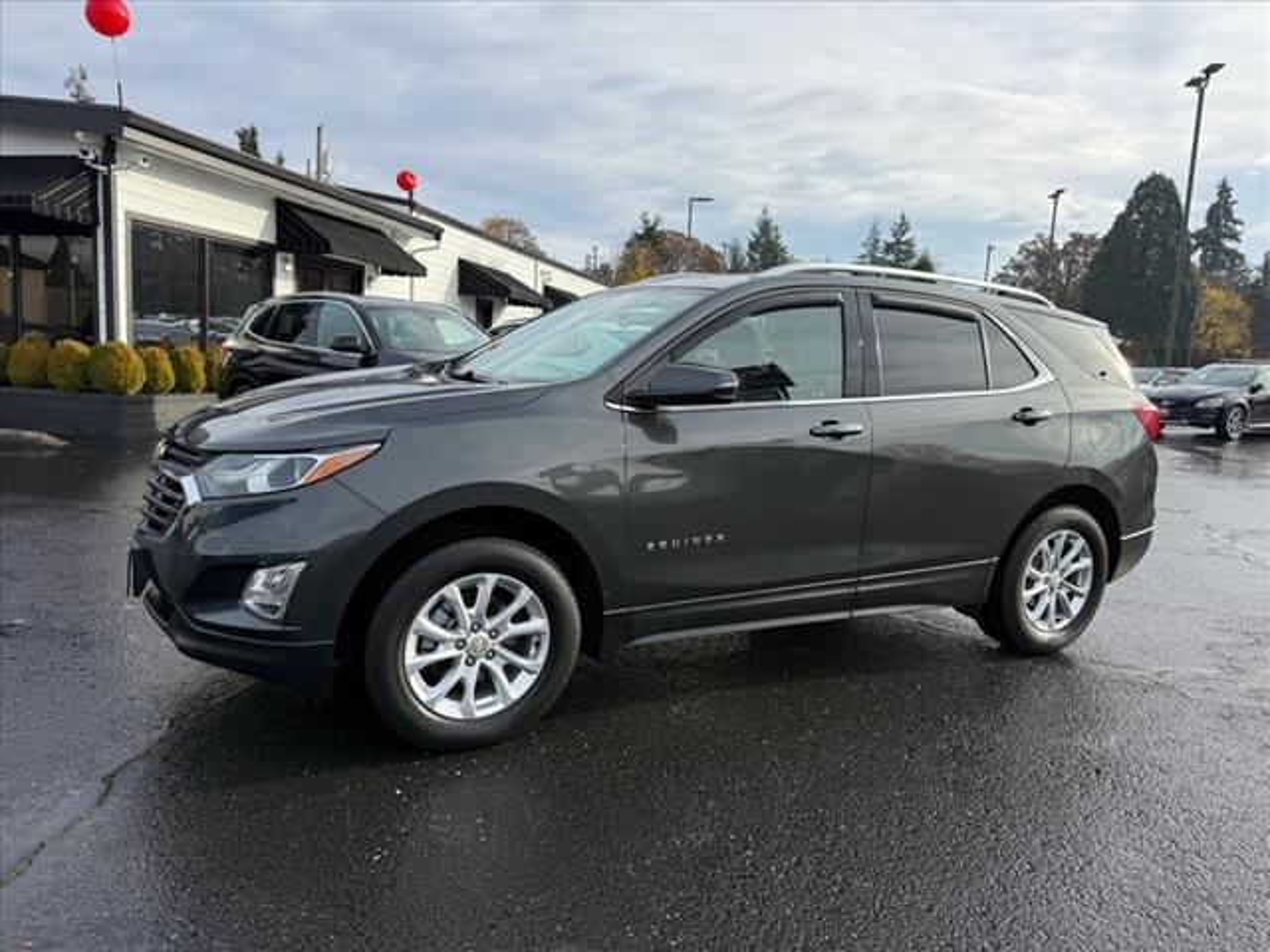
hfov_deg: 71.6
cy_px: 476
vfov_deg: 56.8
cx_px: 635
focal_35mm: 24
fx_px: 881
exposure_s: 1/2299
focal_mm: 6.76
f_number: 1.78
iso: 80
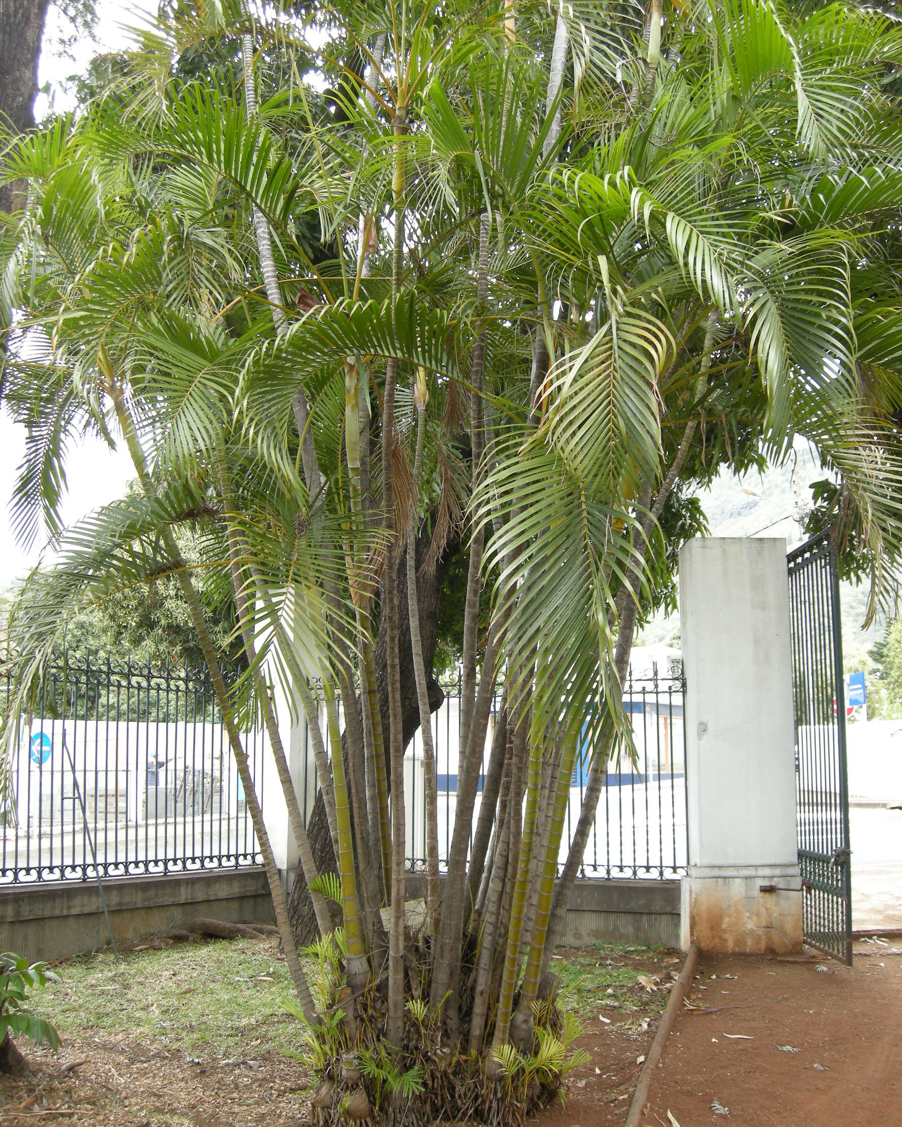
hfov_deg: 40.1
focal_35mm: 37
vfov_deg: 49.1
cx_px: 449
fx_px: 1235
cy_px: 542
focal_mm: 7.5
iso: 64
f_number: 3.4
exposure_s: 1/60
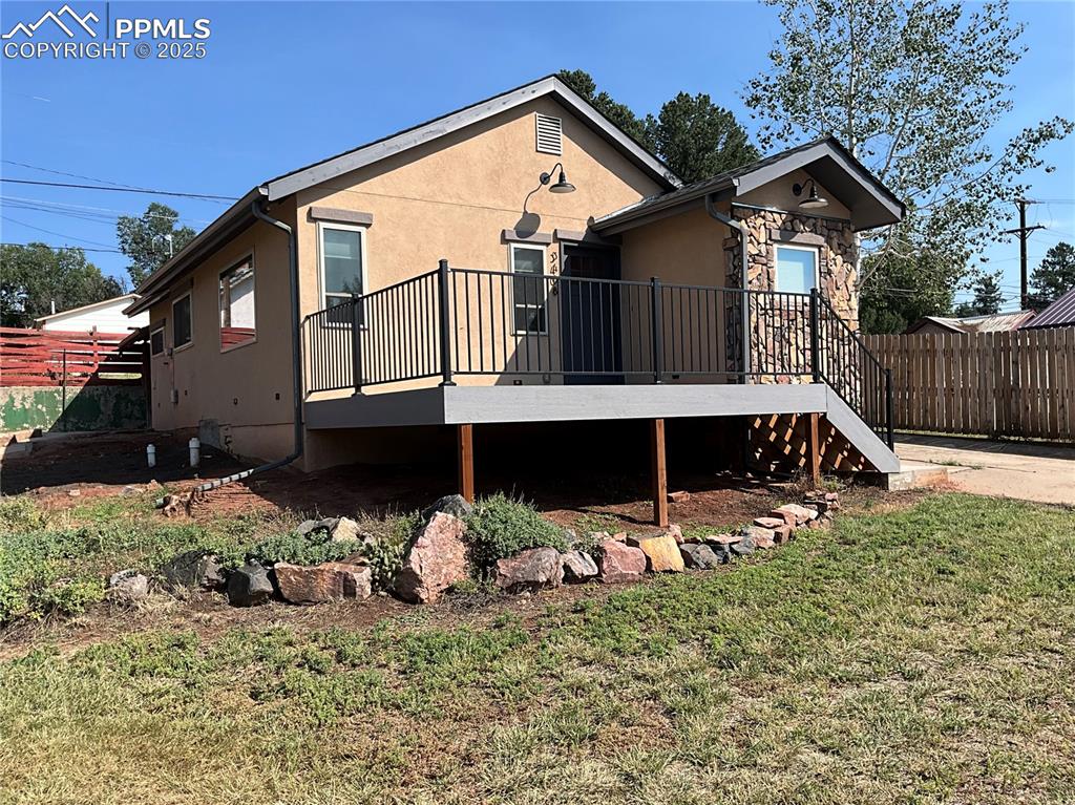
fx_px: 900
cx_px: 538
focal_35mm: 29
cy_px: 402
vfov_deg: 48.2
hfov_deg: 61.7
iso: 25
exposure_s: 1/1577
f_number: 1.8
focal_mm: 3
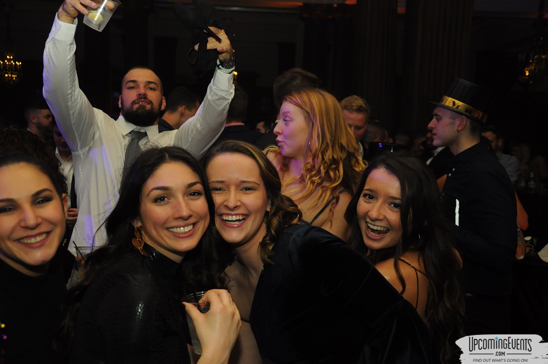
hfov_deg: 49.6
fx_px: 593
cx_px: 274
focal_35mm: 39
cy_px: 182
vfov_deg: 34.1
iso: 800
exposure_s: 1/60
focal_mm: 26
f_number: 4.5
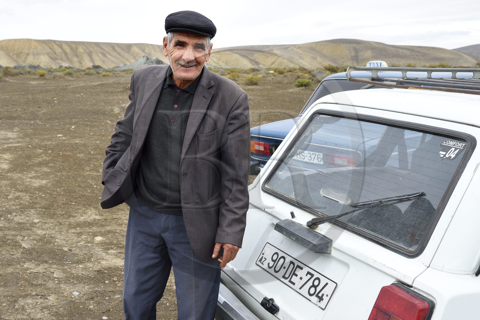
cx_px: 240
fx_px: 533
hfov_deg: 48.5
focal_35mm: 40
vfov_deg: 33.4
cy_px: 160
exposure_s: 1/250
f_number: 9
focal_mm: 40
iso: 400
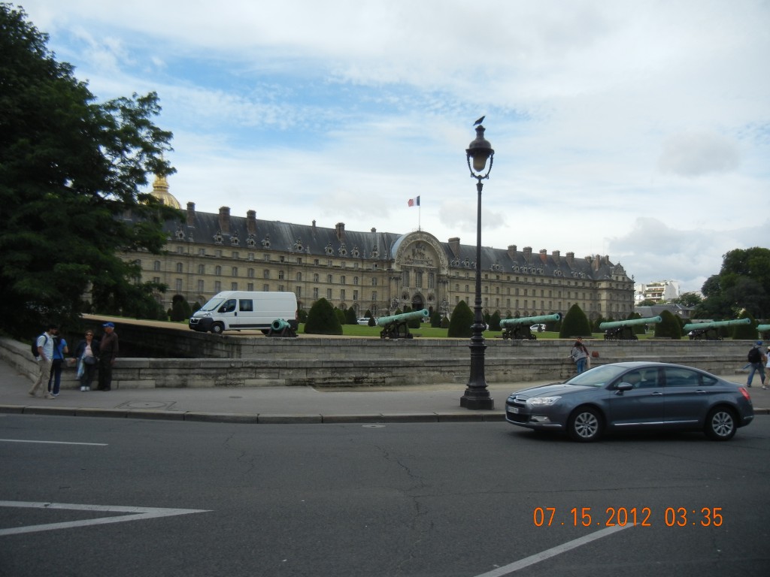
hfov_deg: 60.0
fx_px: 667
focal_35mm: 30
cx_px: 385
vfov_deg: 46.8
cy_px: 288
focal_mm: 5.4
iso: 160
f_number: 7
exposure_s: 1/371
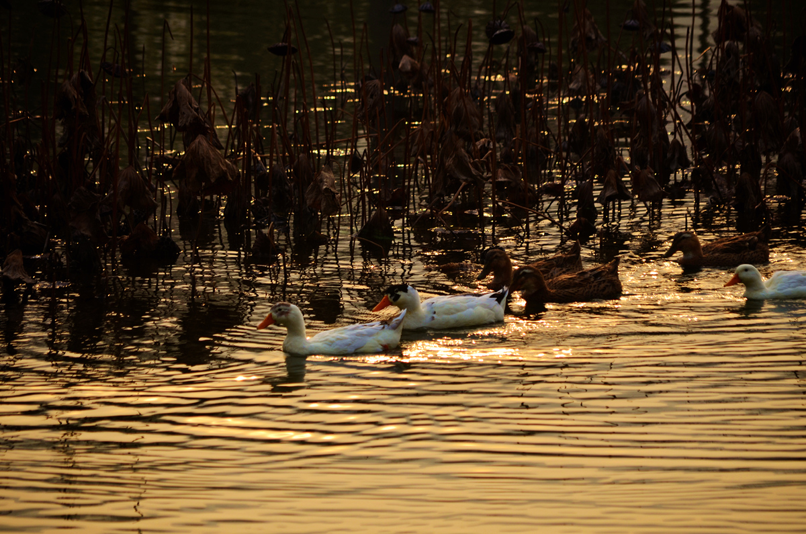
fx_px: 5363
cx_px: 403
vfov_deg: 5.7
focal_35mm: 240
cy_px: 267
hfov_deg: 8.6
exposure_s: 1/350
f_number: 6.7
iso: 100
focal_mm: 160
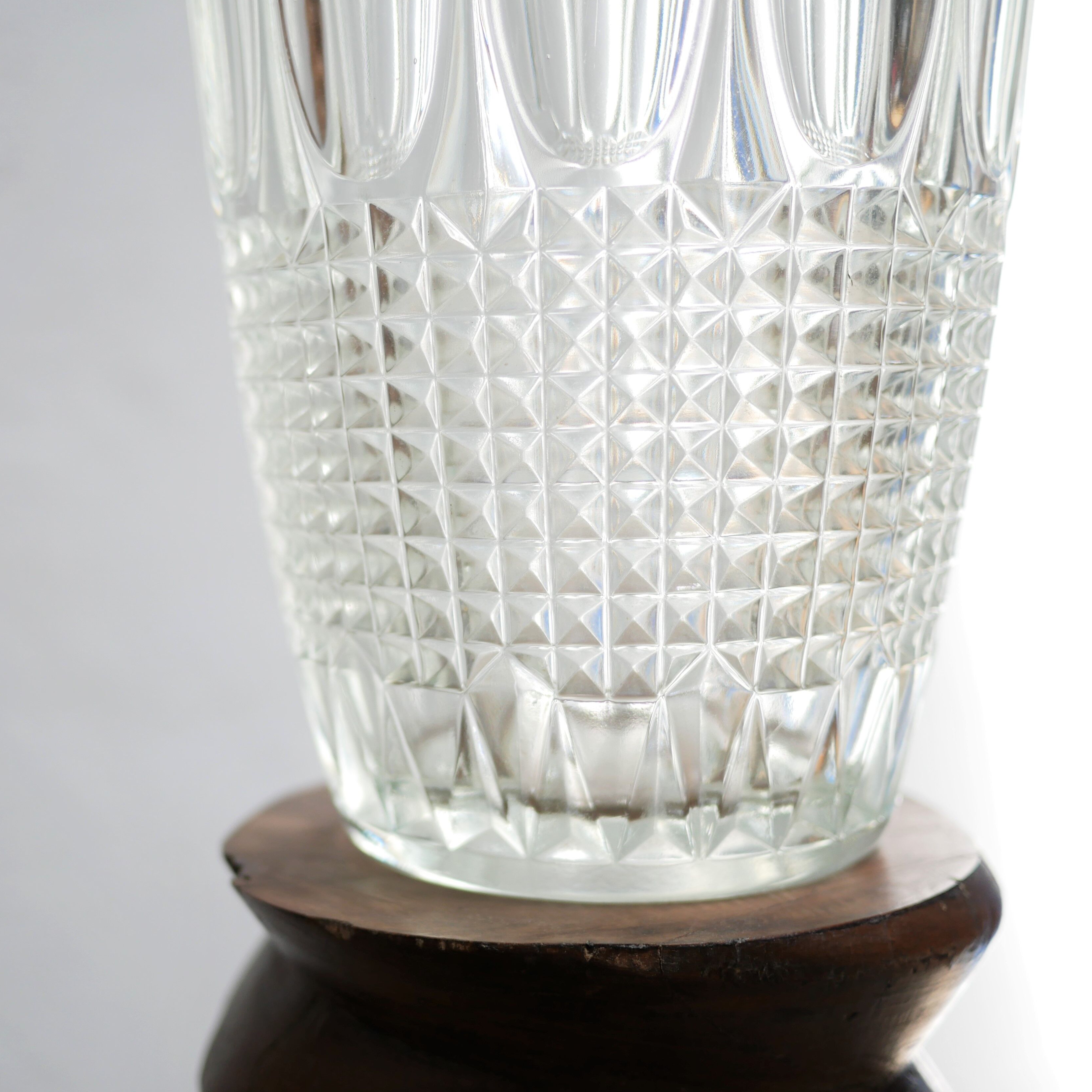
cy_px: 545
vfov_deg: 35.4
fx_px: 1713
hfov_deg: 35.1
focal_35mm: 48
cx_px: 386
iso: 200
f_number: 1.7
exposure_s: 1/125
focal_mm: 20
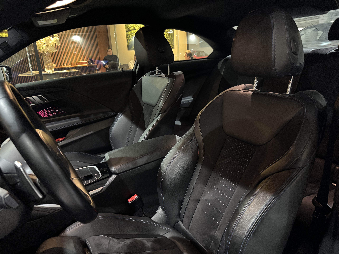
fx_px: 235
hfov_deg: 71.6
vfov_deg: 56.8
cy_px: 127
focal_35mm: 24
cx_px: 170
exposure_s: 1/30
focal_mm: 6.76
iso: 1600
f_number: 1.78
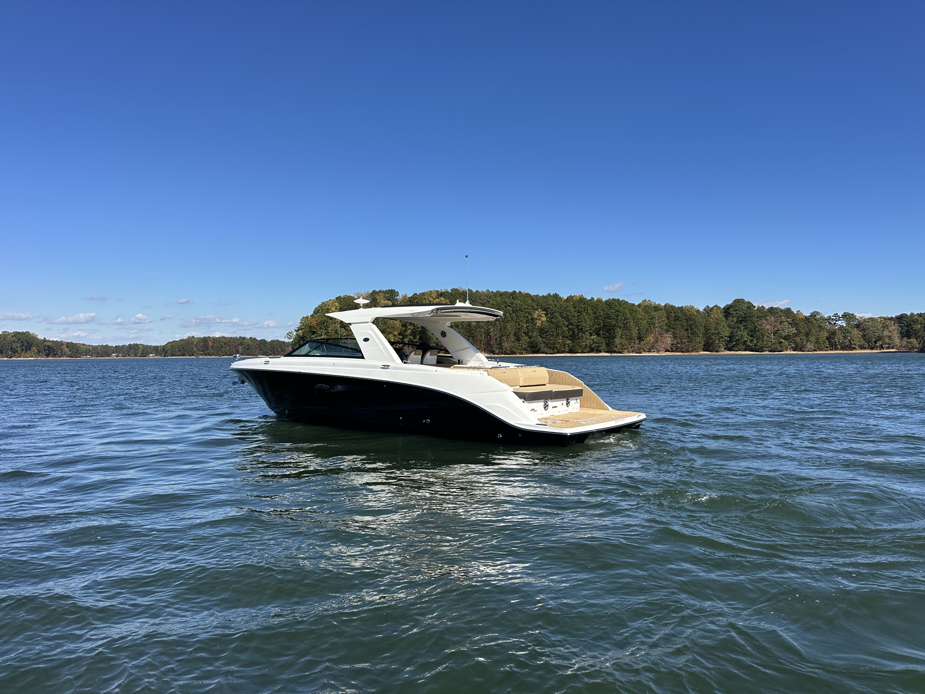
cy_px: 347
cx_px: 462
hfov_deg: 71.6
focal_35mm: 24
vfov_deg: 56.8
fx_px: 641
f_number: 1.78
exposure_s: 1/5525
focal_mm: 6.86
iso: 80
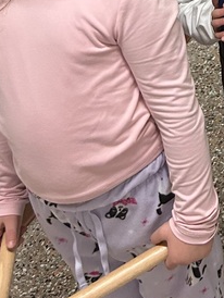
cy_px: -173
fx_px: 836
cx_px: 346
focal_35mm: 97
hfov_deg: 14.2
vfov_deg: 17.7
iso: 200
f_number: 1.5
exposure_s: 1/60
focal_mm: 5.7
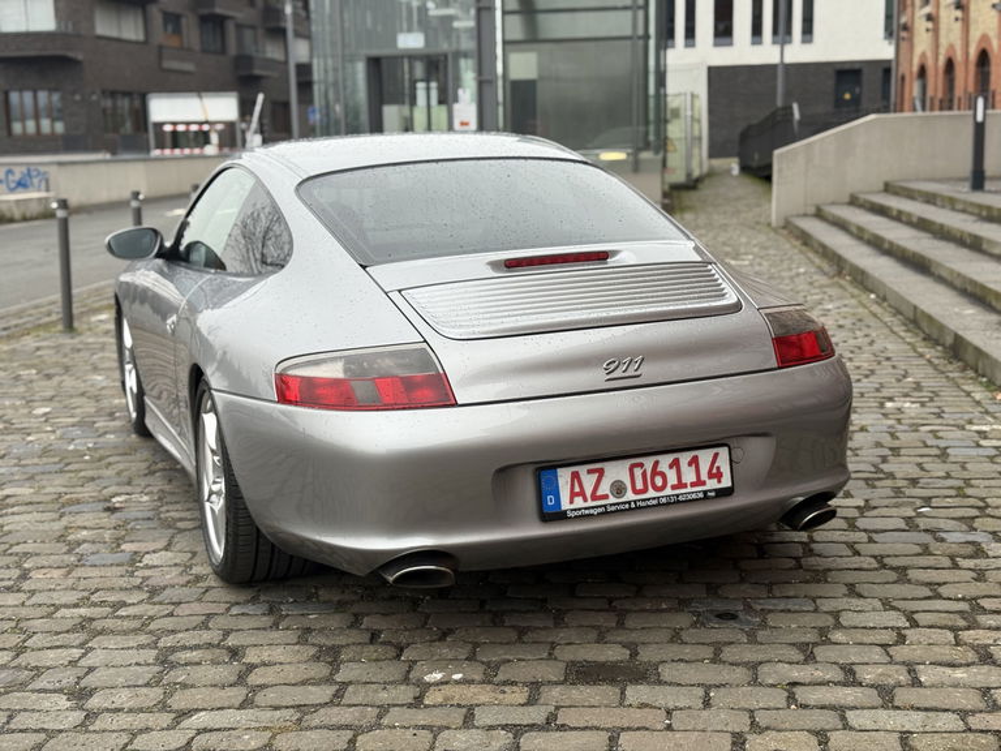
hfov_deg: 39.7
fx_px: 1388
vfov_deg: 30.3
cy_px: 376
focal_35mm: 48
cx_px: 500
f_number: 1.78
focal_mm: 6.76
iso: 64
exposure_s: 1/592
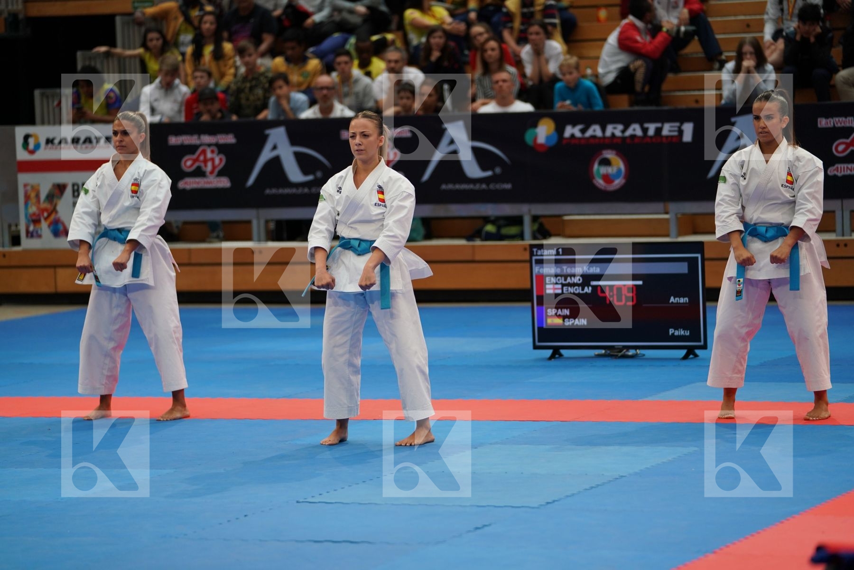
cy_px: 285
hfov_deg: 15.6
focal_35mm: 131
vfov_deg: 10.5
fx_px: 3107
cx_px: 427
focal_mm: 131
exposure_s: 1/500
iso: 500
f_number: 2.8
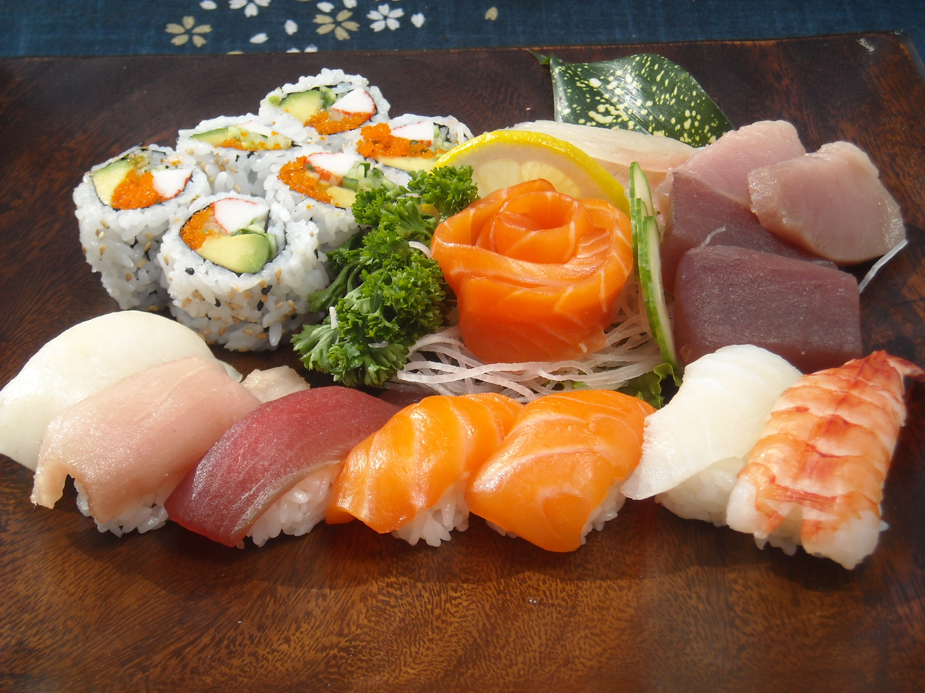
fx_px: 1817
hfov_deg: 28.6
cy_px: 346
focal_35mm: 68
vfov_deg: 21.6
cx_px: 462
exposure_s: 1/135
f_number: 7.3
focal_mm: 11.02
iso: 64
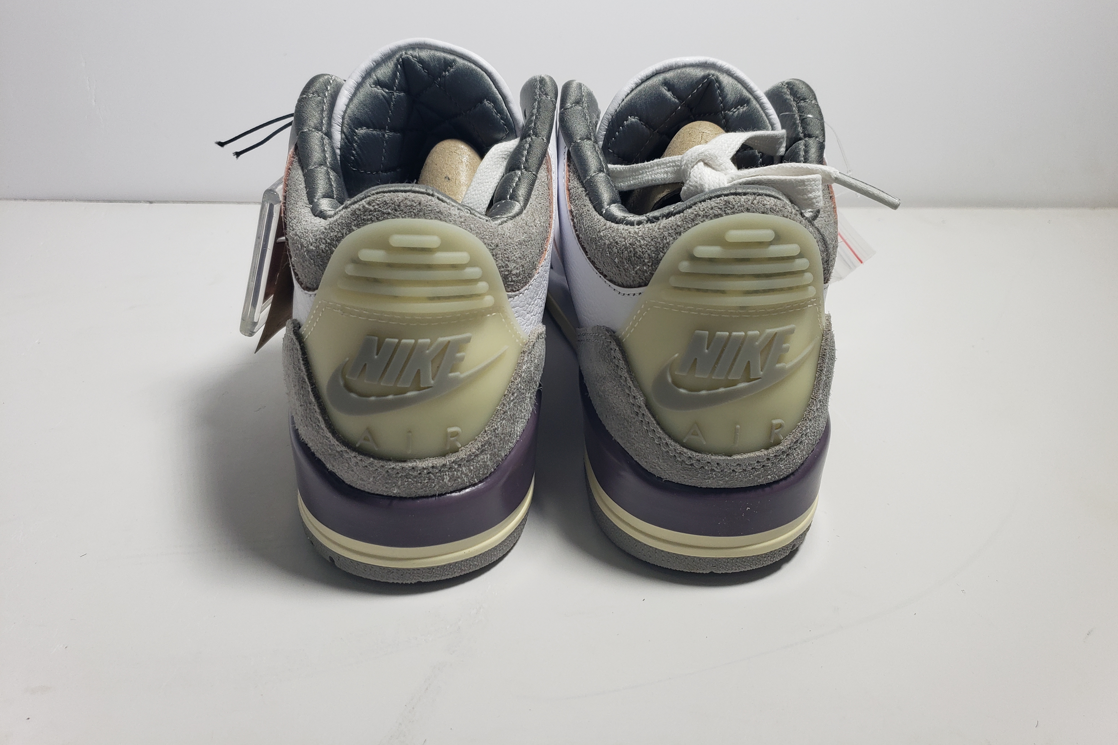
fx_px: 869
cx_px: 572
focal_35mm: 28
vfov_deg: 46.2
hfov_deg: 65.5
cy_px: 312
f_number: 1.5
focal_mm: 4.3
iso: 50
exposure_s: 1/485
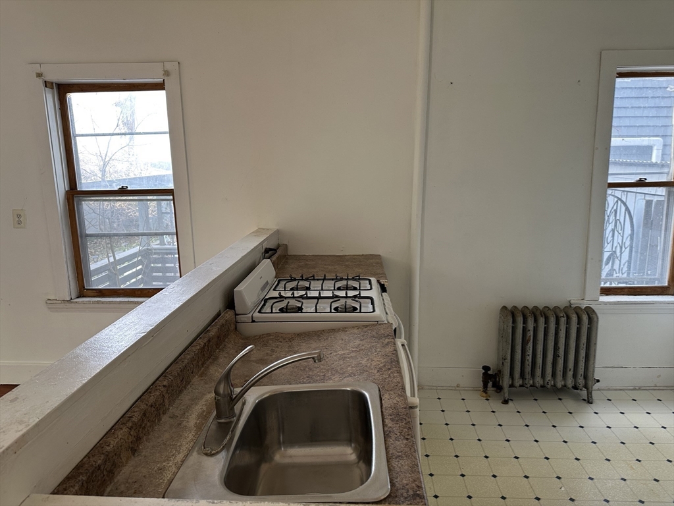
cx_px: 337
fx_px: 467
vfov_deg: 56.8
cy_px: 253
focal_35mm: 24
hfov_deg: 71.6
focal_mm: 6.86
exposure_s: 1/60
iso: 125
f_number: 1.78
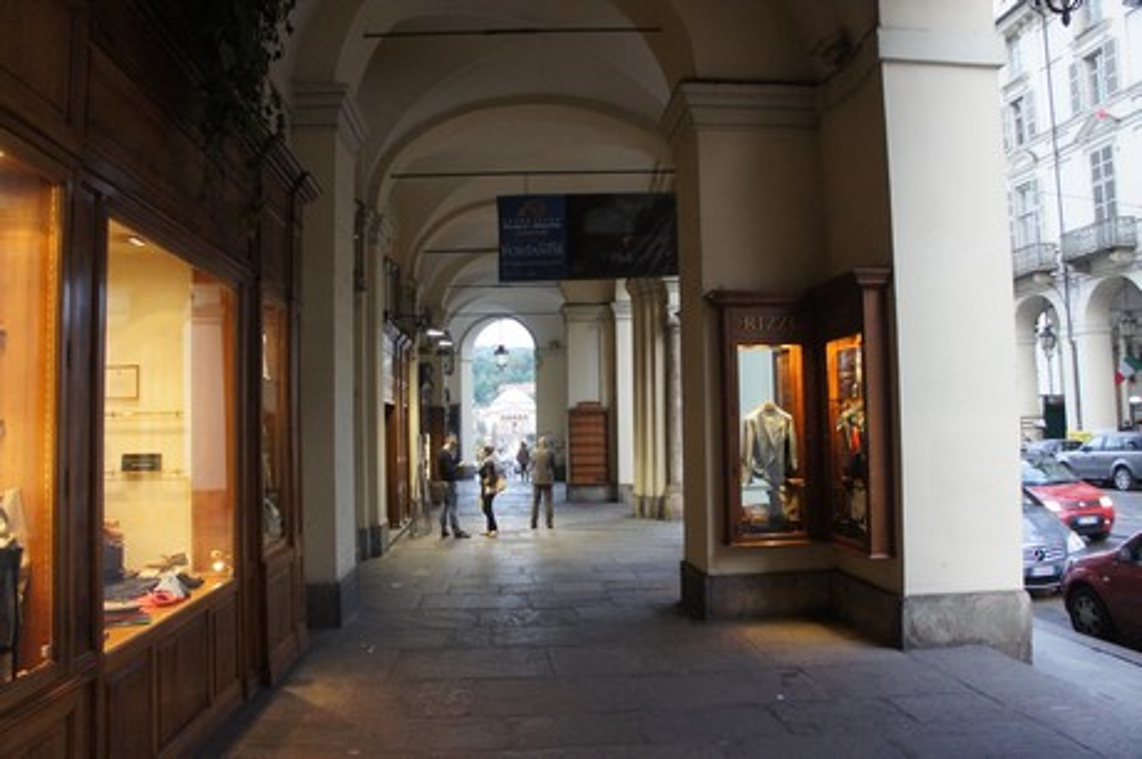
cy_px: 380
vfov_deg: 47.9
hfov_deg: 67.4
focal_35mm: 27
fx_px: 856
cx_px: 571
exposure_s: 1/80
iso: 1600
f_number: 3.5
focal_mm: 18
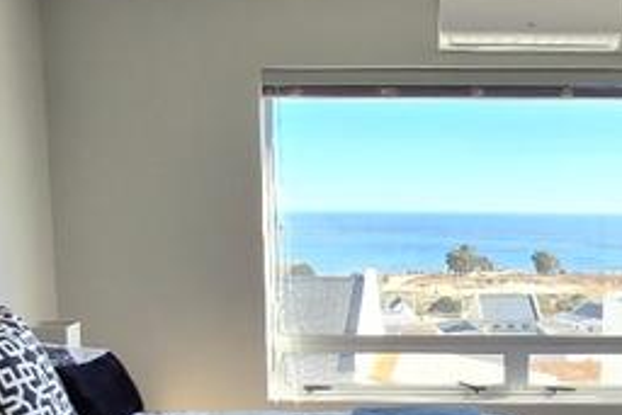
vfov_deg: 25.2
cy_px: 380
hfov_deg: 37.5
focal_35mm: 52
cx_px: 440
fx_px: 899
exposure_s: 1/556
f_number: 2.2
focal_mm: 1.64
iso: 40
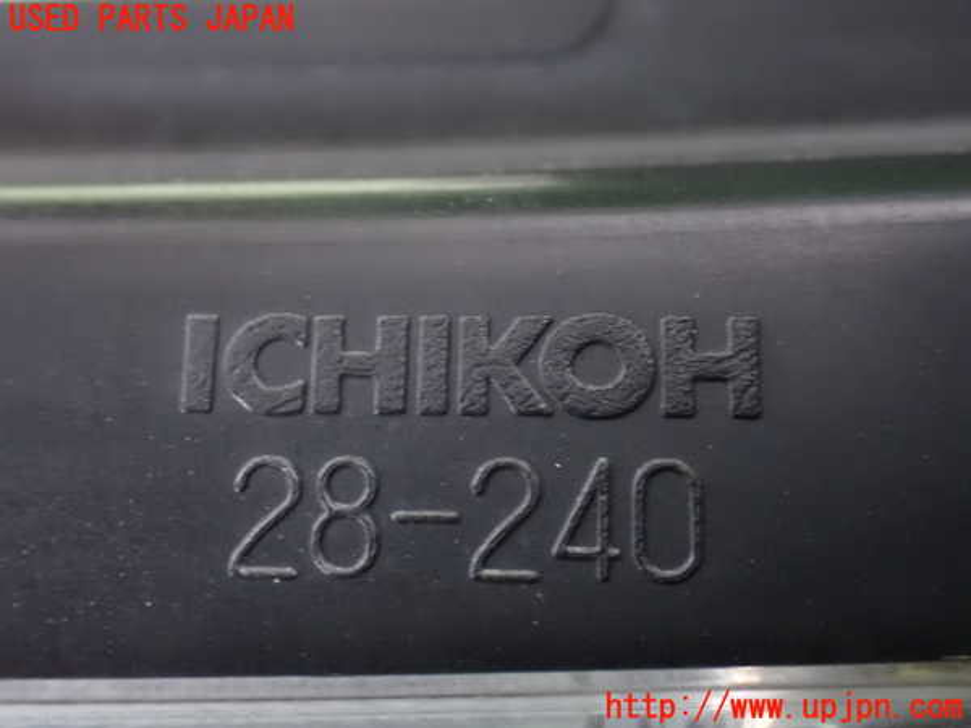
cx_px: 486
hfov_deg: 38.2
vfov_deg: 29.1
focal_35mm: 50
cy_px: 364
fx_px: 1403
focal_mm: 9.01
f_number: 3.2
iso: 1600
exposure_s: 1/8
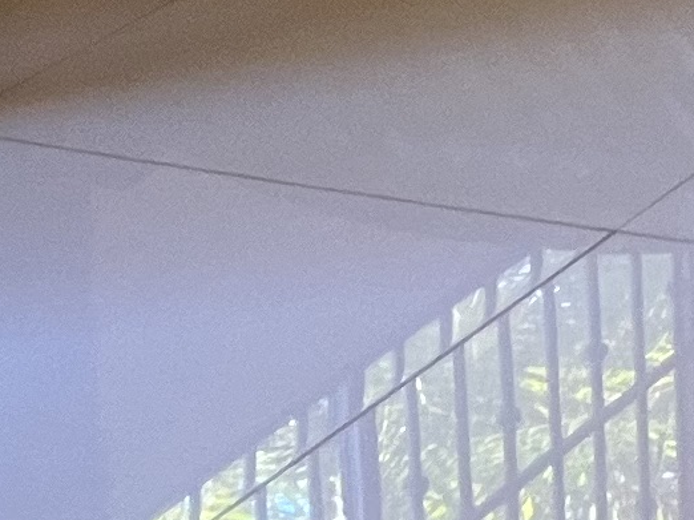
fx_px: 4028
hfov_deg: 8.1
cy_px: -1322
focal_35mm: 201
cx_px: 2208
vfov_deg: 6.4
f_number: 1.6
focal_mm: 5.1
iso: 125
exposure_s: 1/60
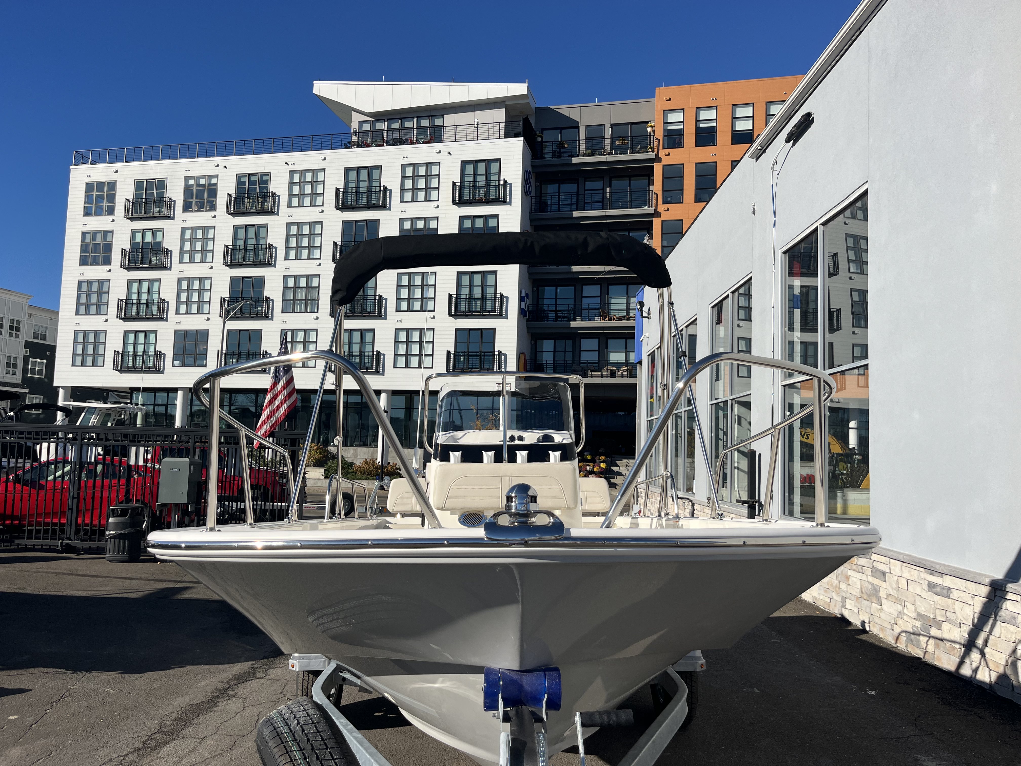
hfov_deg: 67.3
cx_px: 510
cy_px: 383
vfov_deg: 53.1
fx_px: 767
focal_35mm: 26
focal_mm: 5.1
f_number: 1.6
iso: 50
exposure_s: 1/5848
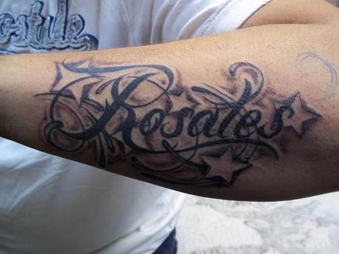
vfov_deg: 39.7
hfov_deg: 51.4
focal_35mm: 36
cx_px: 170
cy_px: 127
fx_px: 353
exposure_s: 1/13
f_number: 3.1
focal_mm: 6.5
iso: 160
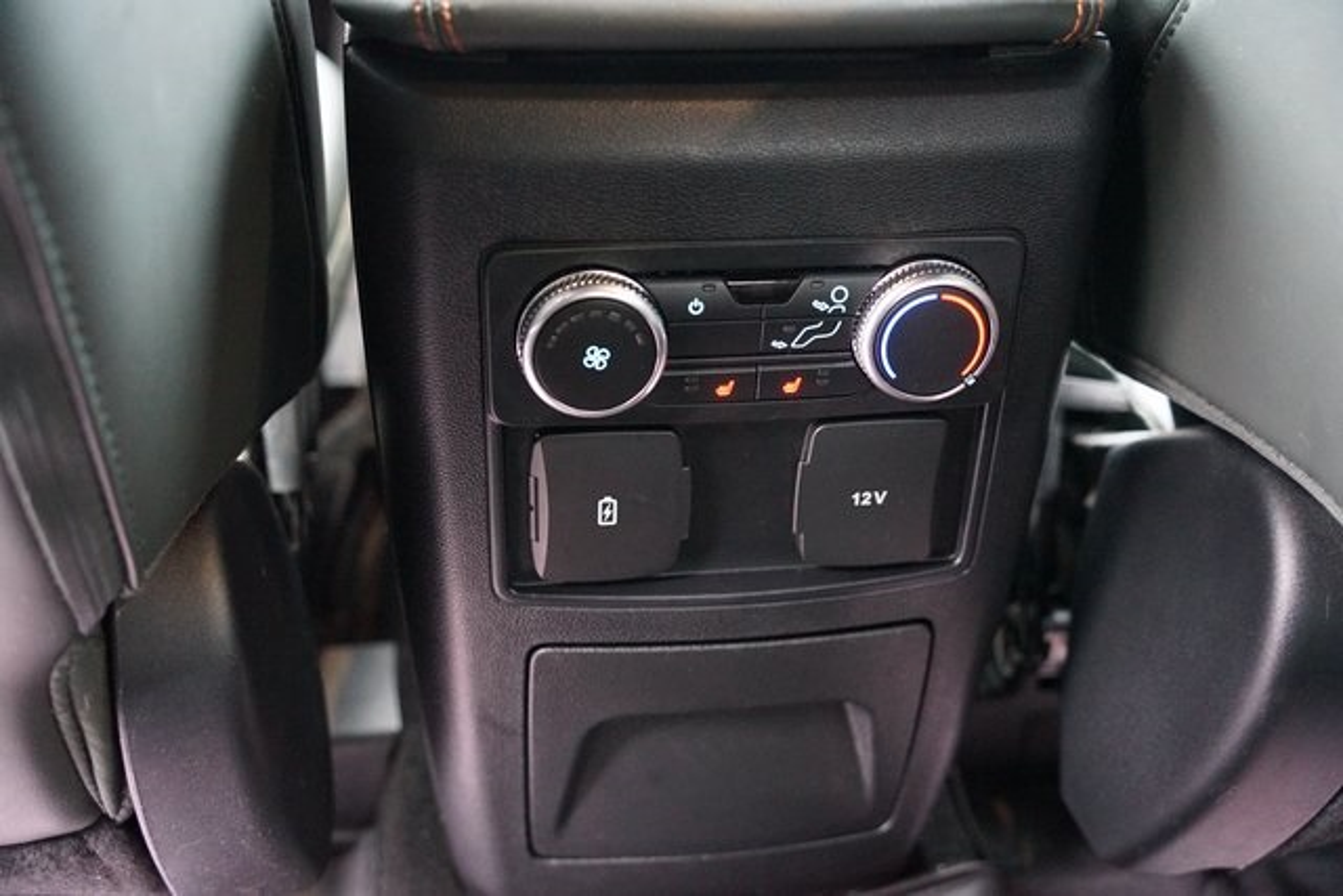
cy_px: 448
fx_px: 1381
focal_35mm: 37
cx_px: 672
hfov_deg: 51.9
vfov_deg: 36.0
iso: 6400
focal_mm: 37
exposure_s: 1/13
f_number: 3.2
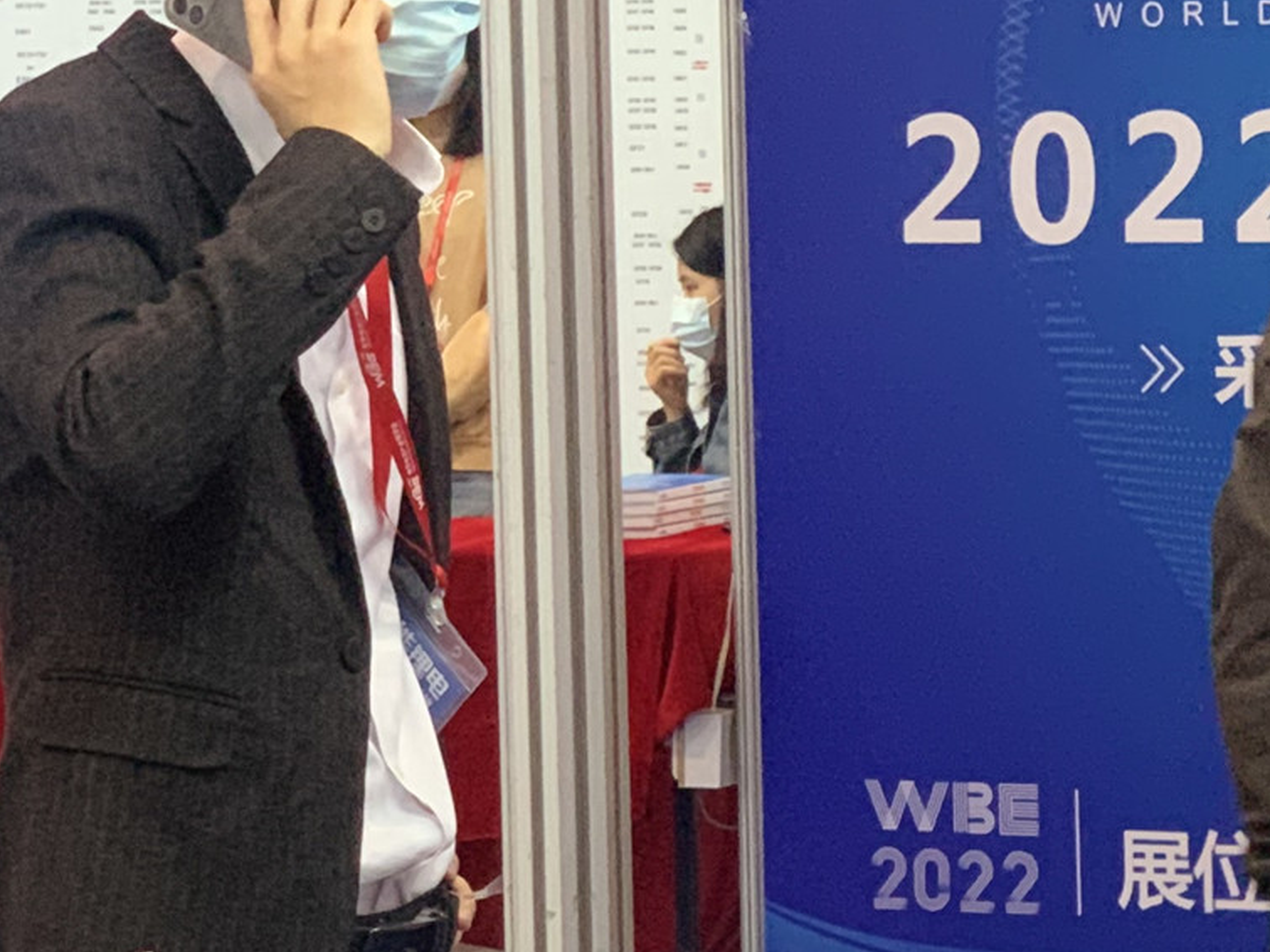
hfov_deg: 12.3
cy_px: 333
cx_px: 1500
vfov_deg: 9.4
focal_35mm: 157
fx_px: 5759
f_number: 2.4
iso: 200
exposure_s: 1/50
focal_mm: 6
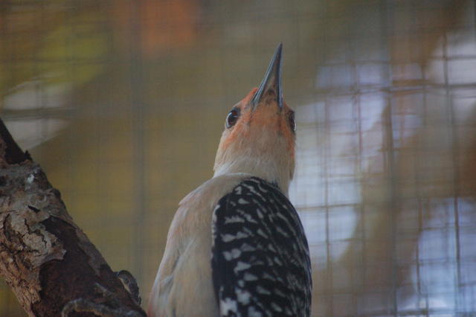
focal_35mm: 300
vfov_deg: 4.6
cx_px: 238
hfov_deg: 6.9
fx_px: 3964
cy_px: 158
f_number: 5.6
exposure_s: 1/160
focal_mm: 200
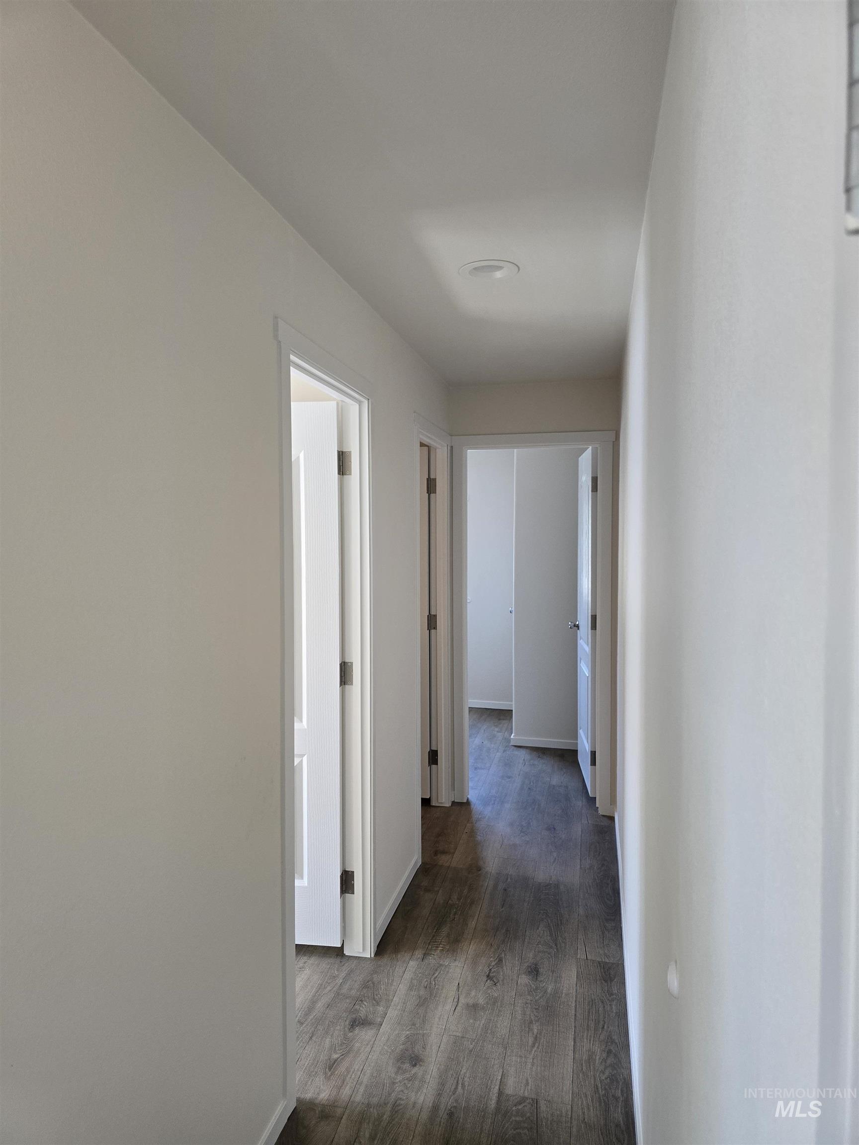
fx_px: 761
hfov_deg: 58.9
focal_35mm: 23
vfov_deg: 73.9
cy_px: 572
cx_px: 430
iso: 160
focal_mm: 6.3
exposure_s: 1/120
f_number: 1.7
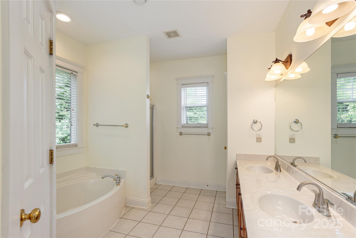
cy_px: 119
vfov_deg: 70.5
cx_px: 178
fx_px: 168
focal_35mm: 17
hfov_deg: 93.3
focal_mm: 17
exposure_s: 1/125
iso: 320
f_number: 8
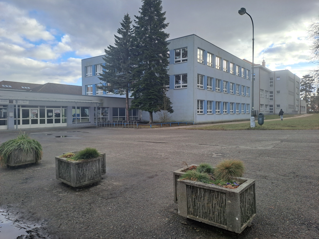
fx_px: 230
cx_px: 160
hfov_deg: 69.4
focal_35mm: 25
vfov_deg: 54.9
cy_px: 120
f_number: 1.8
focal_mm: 4.65
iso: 32
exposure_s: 1/276
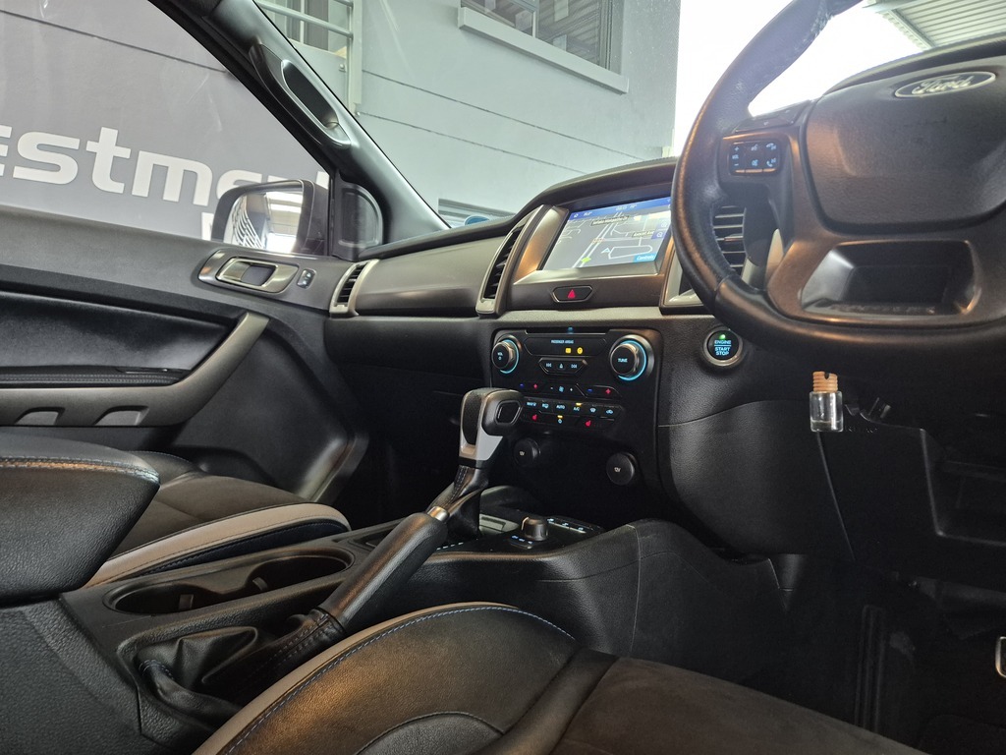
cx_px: 503
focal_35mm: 23
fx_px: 668
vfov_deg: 58.9
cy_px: 378
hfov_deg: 73.9
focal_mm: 5.4
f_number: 1.8
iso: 1250
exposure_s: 1/50
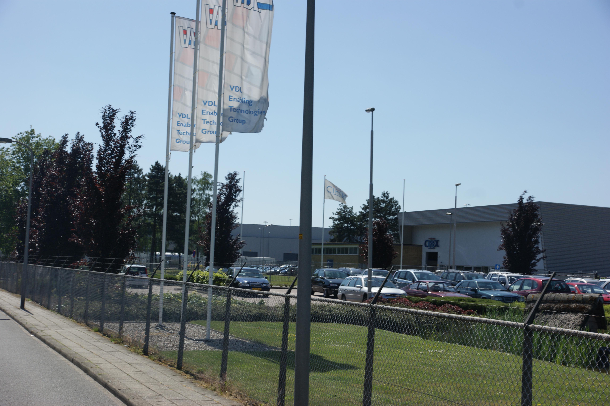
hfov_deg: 33.4
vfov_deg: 22.6
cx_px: 305
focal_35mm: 60
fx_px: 1016
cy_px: 203
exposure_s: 1/320
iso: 100
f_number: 9
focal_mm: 40
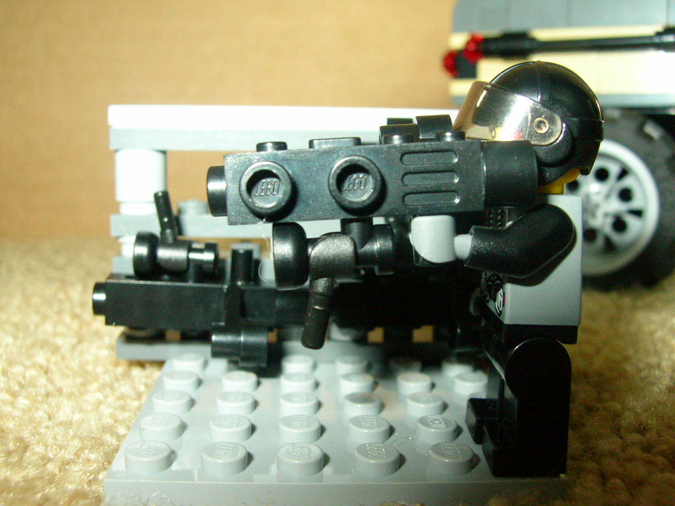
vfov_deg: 38.7
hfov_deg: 50.1
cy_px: 253
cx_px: 338
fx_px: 721
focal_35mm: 37
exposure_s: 1/60.1
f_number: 3.8
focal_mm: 6.2
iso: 200
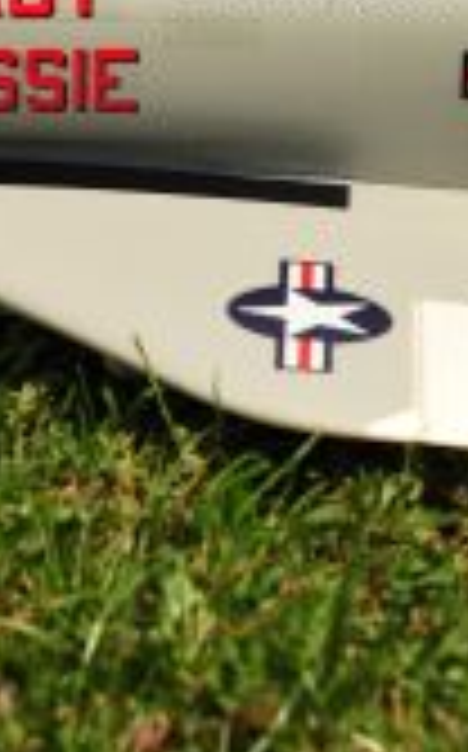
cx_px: 50
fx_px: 4276
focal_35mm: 209
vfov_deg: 10.0
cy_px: 47
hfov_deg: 6.3
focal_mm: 60
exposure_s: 1/1600
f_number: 5.6
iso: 200
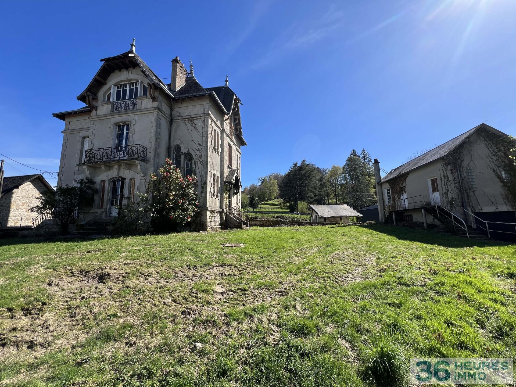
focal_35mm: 13
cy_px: 194
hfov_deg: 106.2
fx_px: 194
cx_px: 258
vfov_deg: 89.9
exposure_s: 1/1107
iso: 32
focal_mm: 1.57
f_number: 1.8
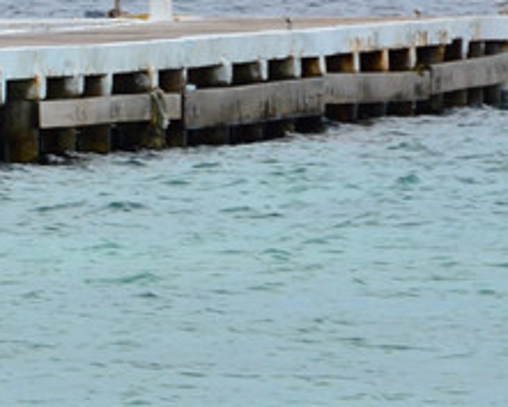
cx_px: -709
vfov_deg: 1.9
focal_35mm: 827
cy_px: 103
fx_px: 12439
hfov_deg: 2.3
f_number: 11
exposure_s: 1/200
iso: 100
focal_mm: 112
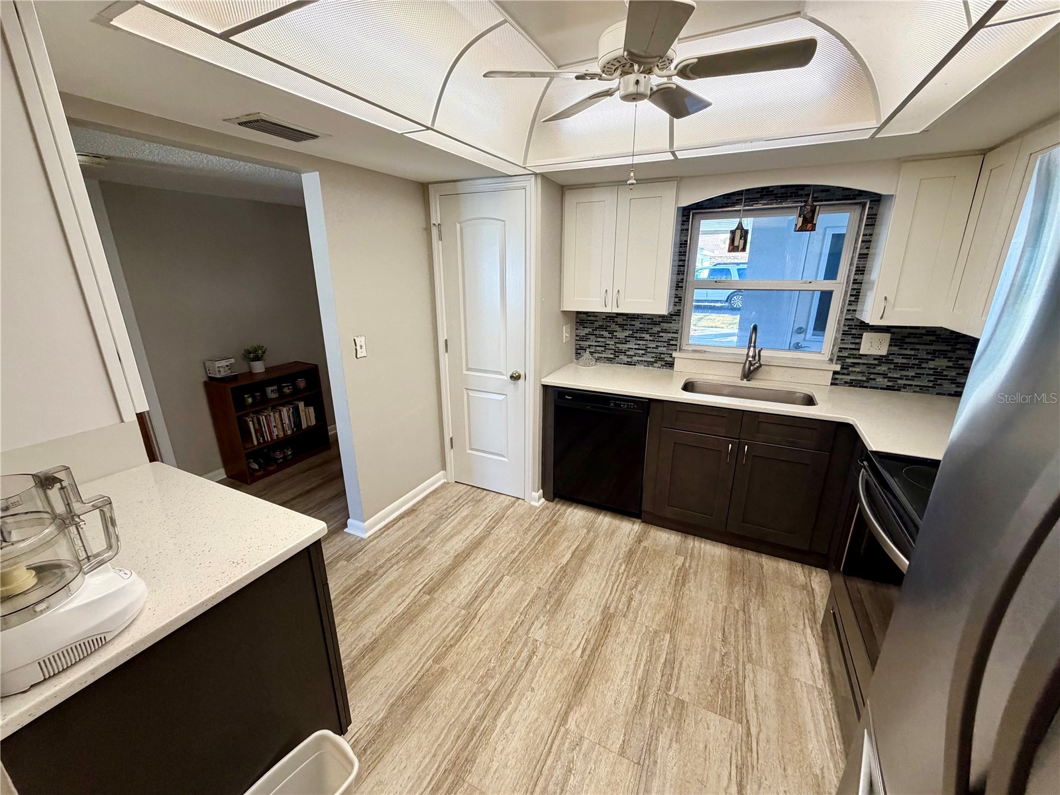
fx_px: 429
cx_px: 530
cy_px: 398
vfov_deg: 85.7
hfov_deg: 102.1
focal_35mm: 14
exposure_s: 1/120
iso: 200
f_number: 2.2
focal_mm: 2.22
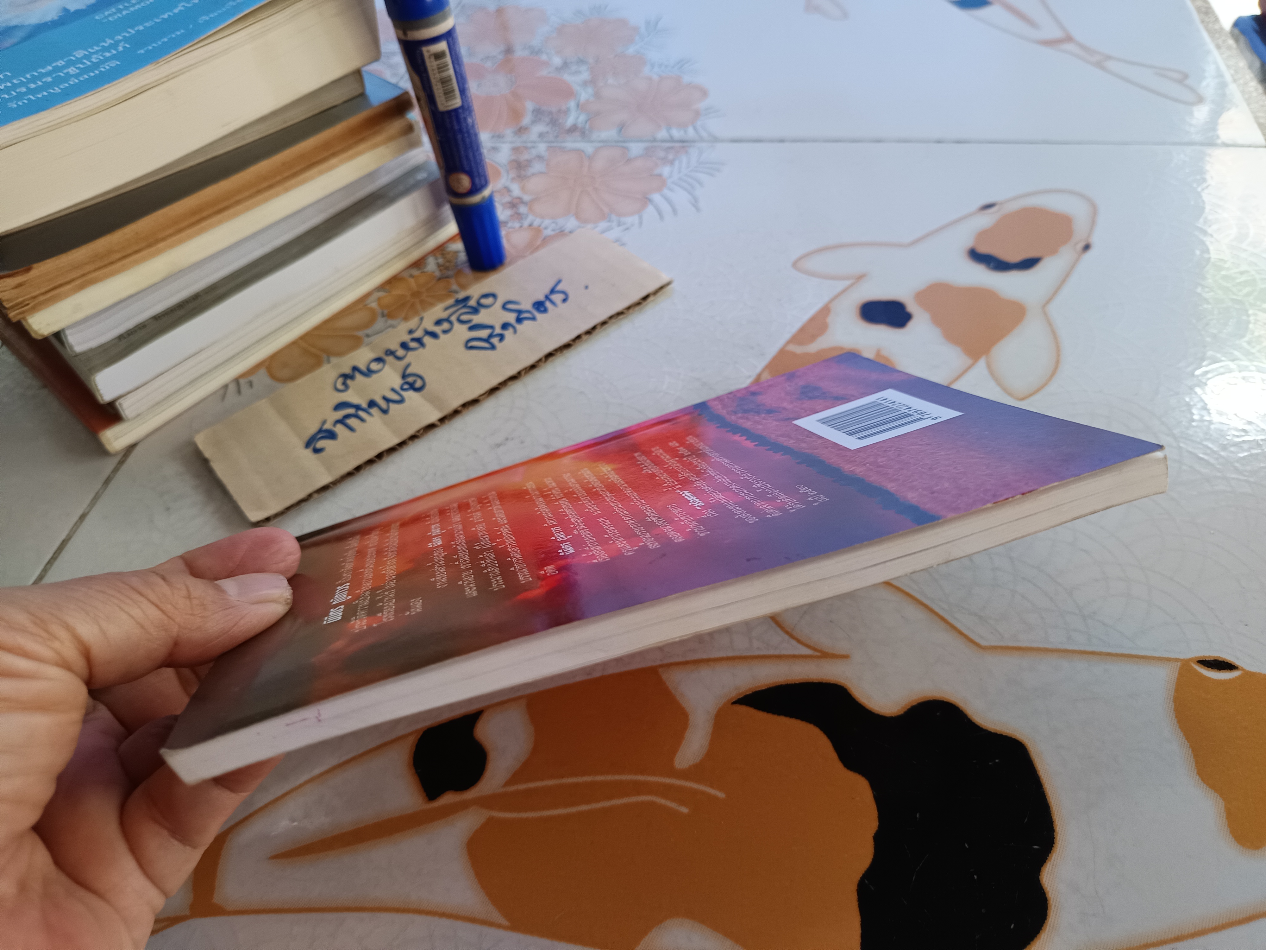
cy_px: 475
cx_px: 633
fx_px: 878
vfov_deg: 56.8
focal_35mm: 24
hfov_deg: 71.6
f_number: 1.7
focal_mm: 5.31
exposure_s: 1/50
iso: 463
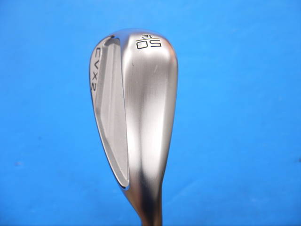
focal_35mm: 84
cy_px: 113
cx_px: 150
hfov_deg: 23.3
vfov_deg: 17.6
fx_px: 730
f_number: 5.6
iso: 640
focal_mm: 42
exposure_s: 1/80
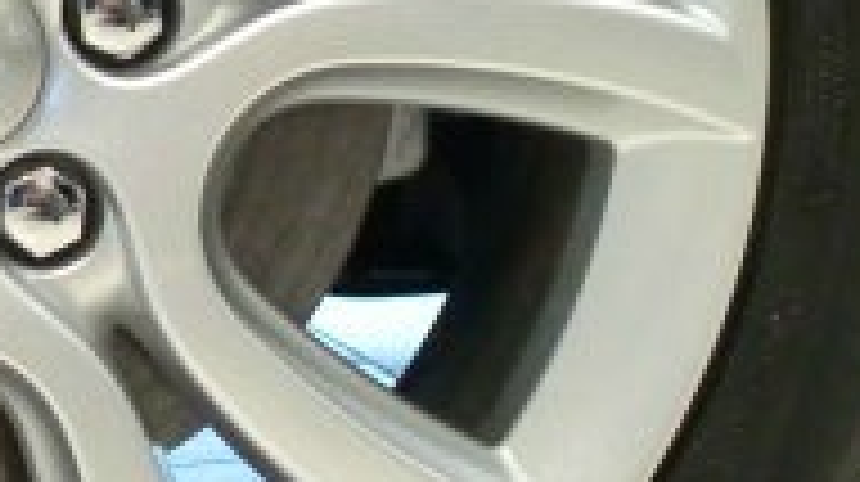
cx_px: -86
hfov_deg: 16.3
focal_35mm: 128
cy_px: 68
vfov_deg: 9.4
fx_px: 2916
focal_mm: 6.3
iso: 400
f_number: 3.1
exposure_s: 1/60
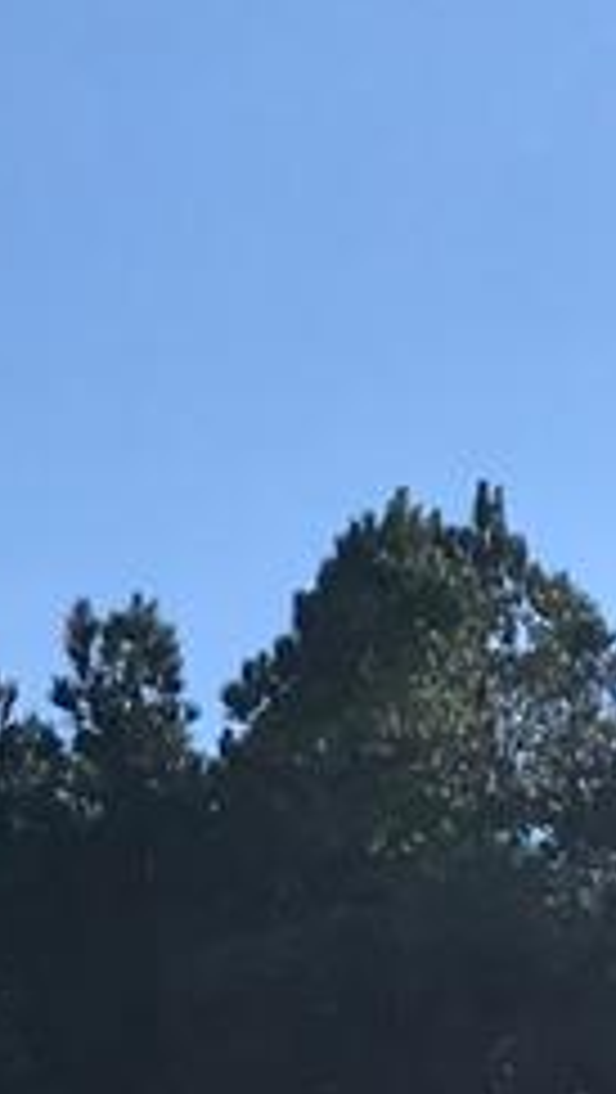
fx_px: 5247
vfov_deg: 10.8
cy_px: 2269
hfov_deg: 6.4
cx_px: 1524
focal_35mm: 181
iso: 20
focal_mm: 3.99
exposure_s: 1/2591
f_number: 1.8
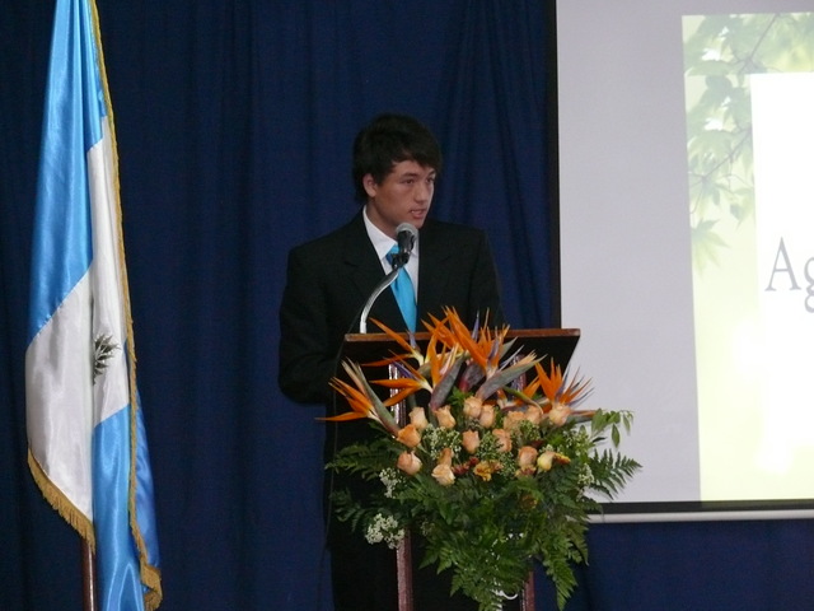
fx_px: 4727
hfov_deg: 9.8
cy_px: 306
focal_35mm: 201
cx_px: 407
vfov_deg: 7.4
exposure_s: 1/30
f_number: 3.6
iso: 400
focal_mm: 38.1
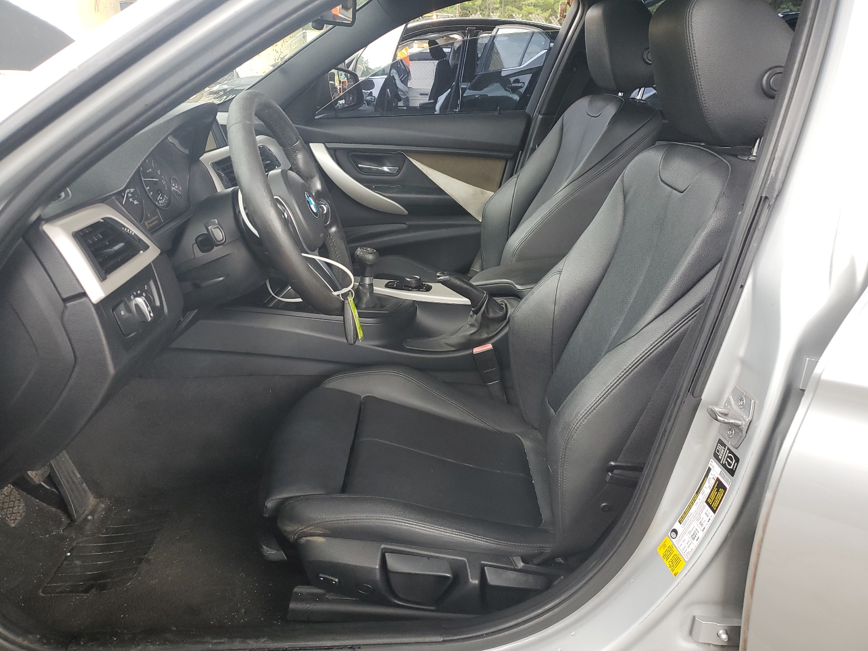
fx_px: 652
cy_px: 326
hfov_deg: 67.3
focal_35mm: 26
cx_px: 434
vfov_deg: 53.1
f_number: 1.5
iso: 78
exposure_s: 1/120
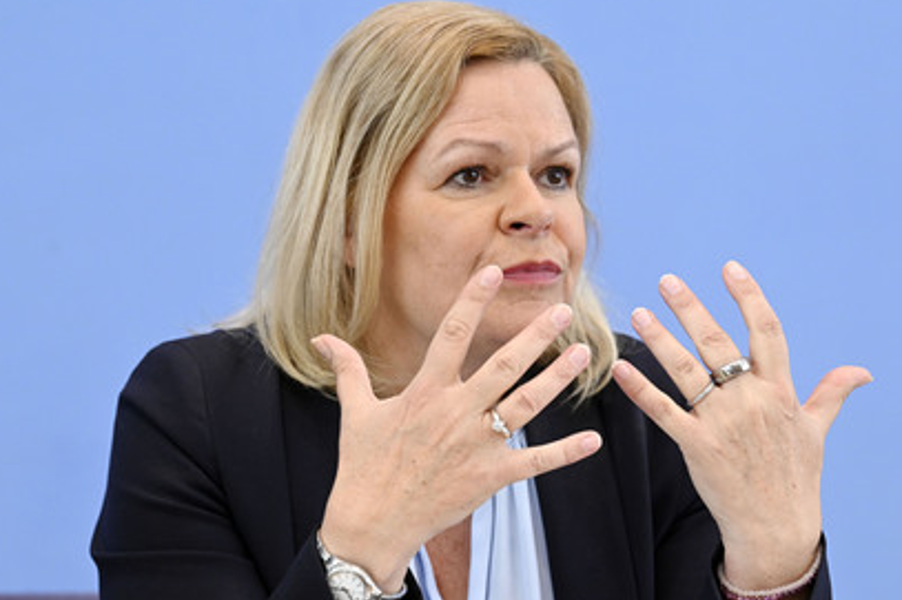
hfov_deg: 14.3
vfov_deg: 9.5
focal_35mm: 144
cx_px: 431
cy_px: 299
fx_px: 3606
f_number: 5.6
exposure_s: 1/800
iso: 3200
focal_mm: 130
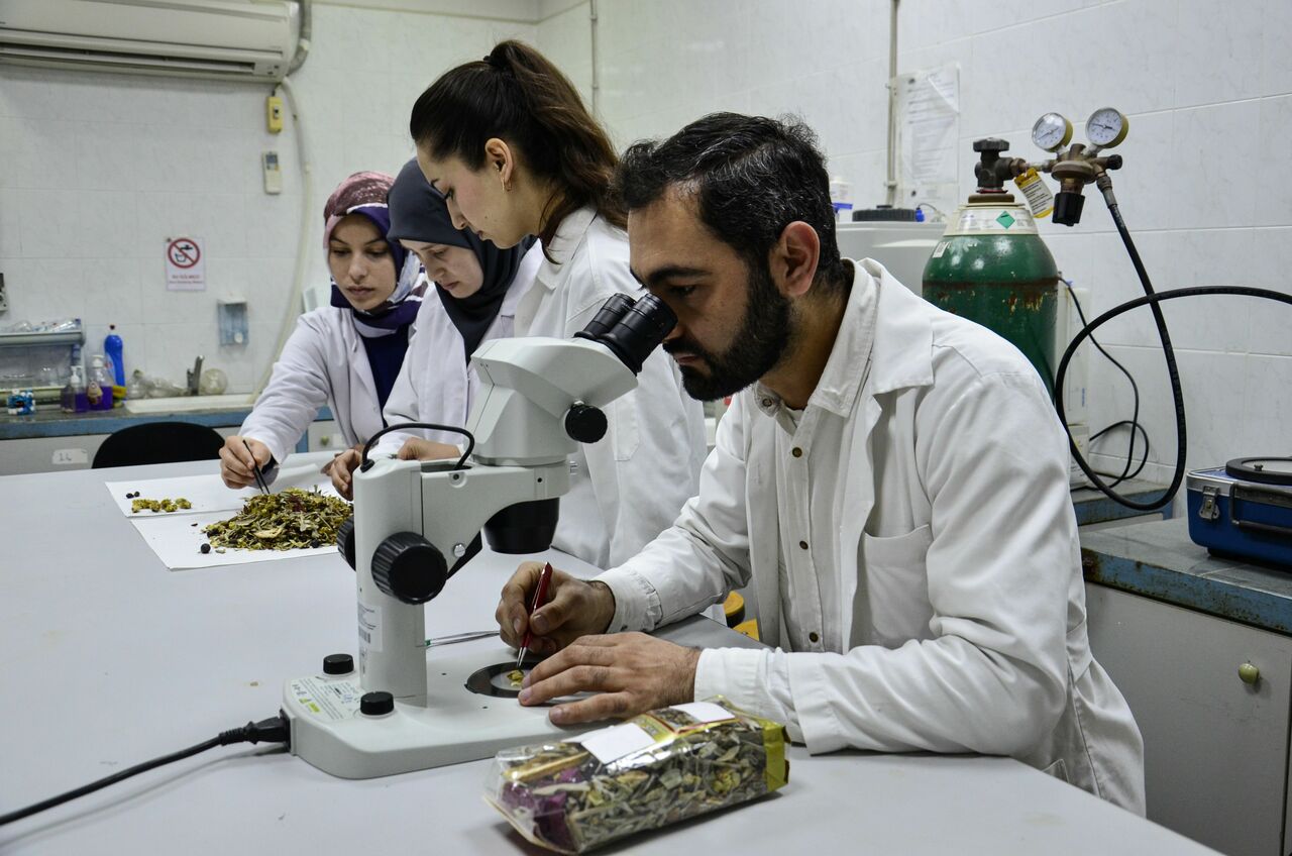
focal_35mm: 33
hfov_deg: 57.3
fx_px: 1182
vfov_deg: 39.8
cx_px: 646
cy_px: 428
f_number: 5
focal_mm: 22
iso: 800
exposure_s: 1/100
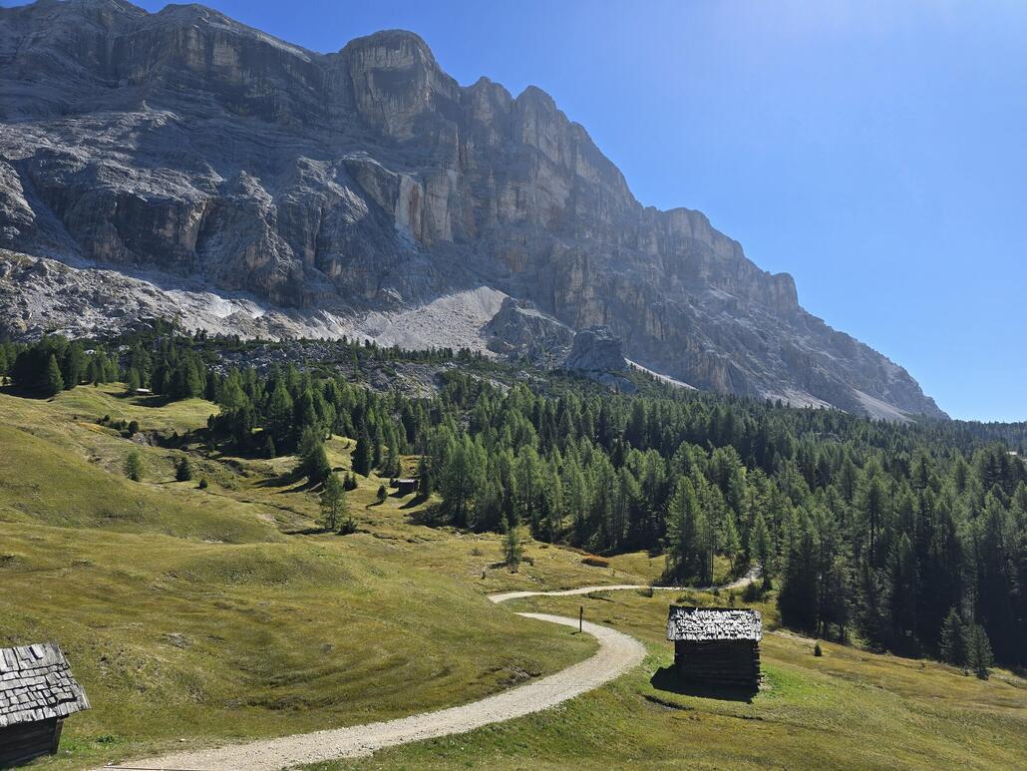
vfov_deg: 58.9
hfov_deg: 73.9
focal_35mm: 23
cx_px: 514
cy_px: 386
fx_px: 683
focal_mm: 6.3
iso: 12
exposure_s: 1/758
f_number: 1.7
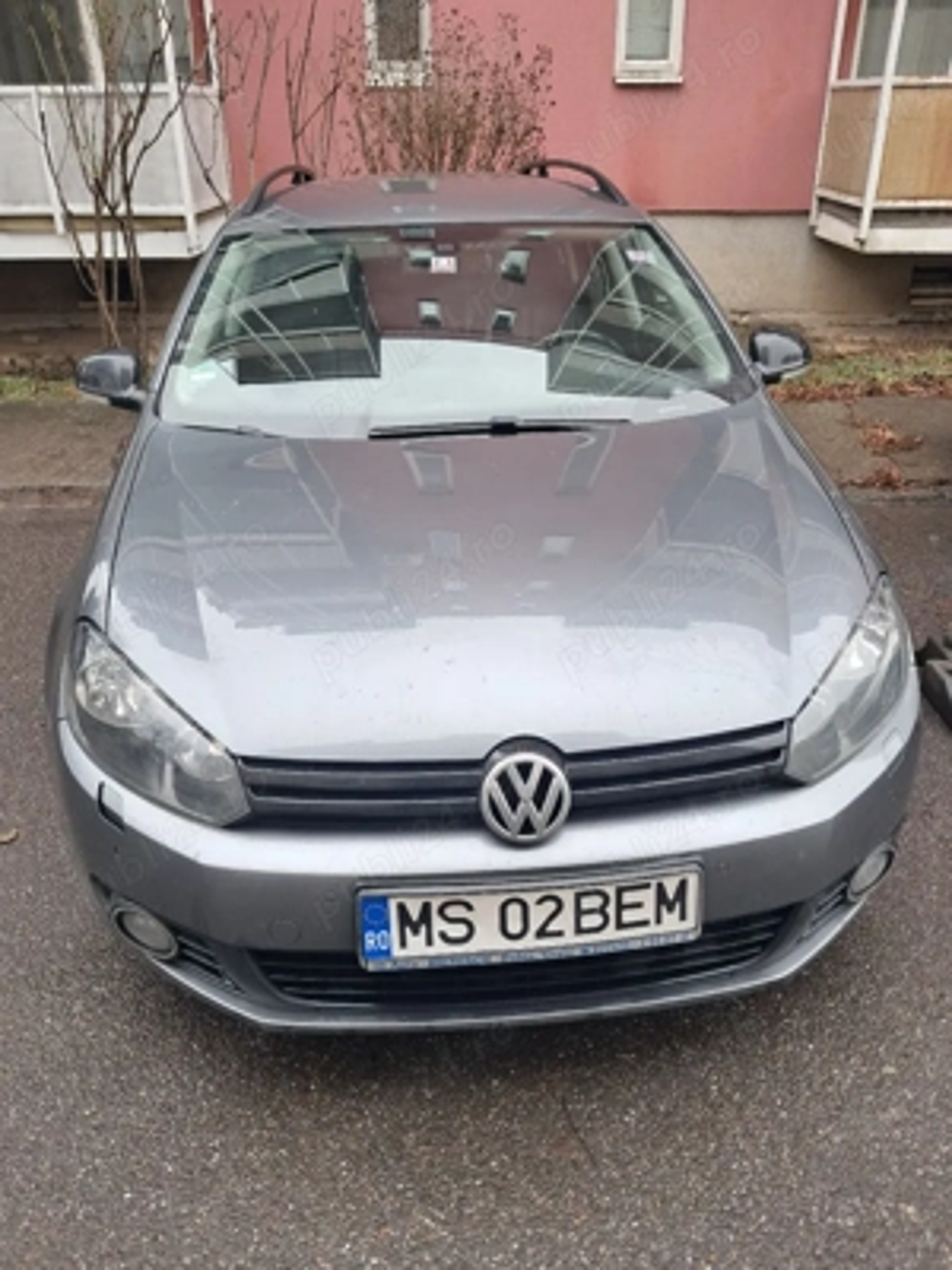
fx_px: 990
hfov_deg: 51.4
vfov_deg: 65.3
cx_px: 476
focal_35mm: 27
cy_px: 635
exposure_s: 1/50
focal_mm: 4
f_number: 1.8
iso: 64
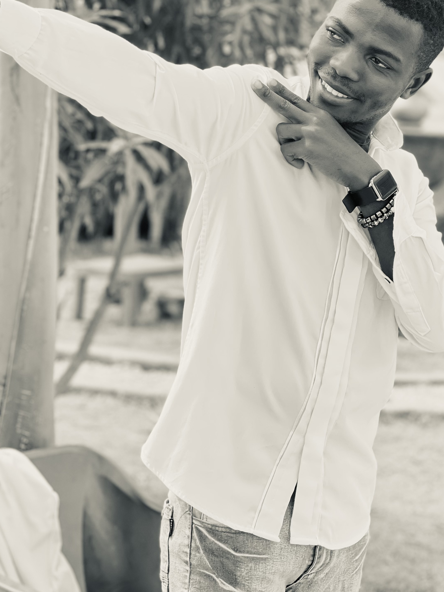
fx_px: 1539
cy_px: 205
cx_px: 222
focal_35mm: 90
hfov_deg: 16.4
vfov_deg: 21.7
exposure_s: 1/479
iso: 32
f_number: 2.2
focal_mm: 7.5
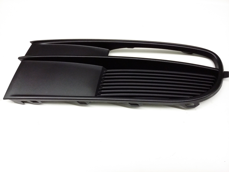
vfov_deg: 44.2
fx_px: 212
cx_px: 114
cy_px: 86
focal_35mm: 32
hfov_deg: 56.8
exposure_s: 1/24
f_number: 2.4
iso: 400
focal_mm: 3.4
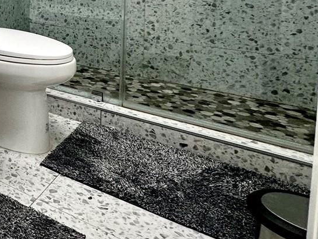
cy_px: -24
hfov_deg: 30.2
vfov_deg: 31.2
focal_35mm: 41
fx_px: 377
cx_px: -139
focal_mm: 2.22
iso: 100
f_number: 2.2
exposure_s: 1/120
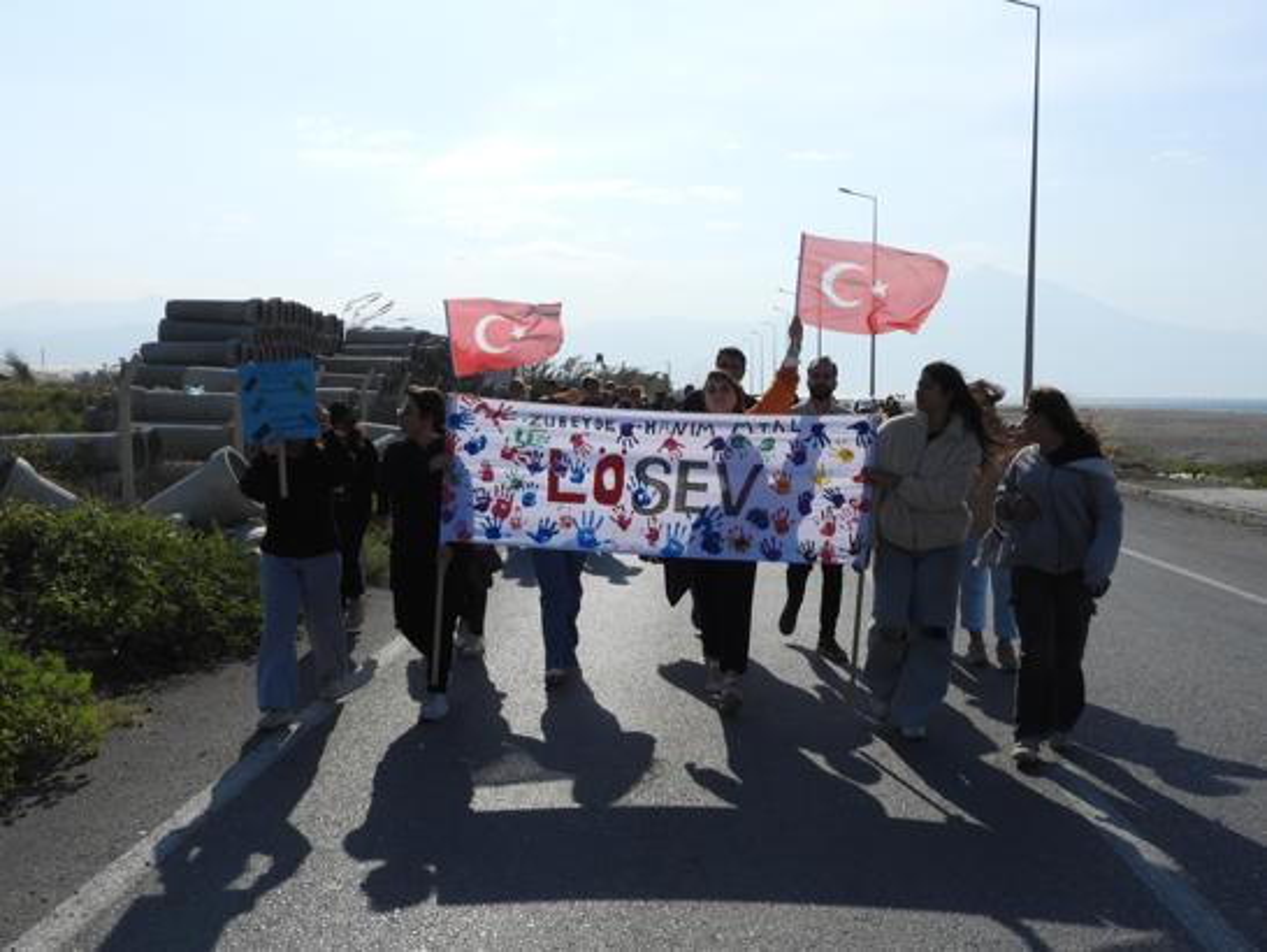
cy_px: 476
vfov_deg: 40.7
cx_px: 634
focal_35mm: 35
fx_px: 1282
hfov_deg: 52.6
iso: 100
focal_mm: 6.3
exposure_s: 1/1600
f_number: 4.5
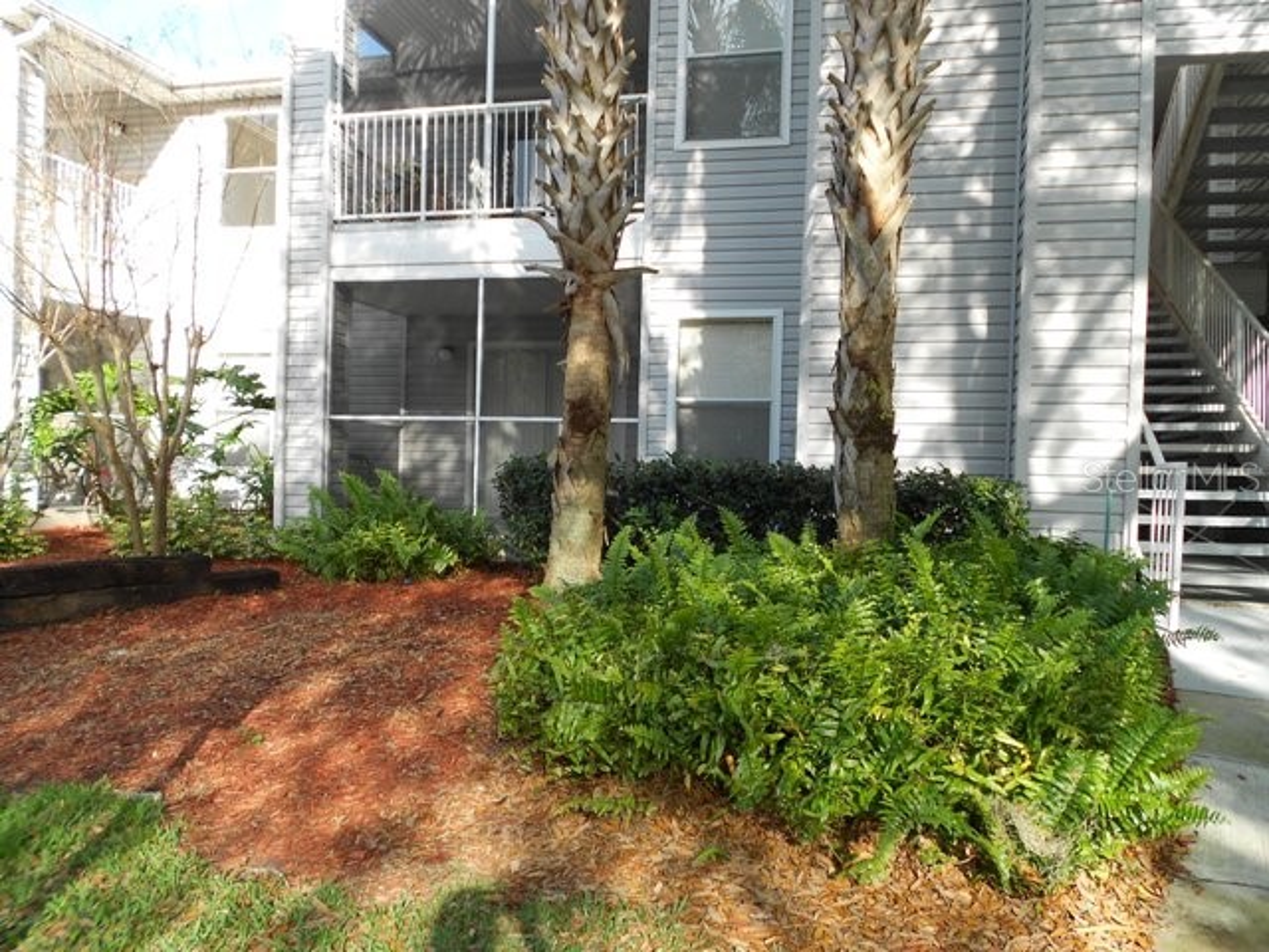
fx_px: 953
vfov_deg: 53.1
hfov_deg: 67.3
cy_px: 476
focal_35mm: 26
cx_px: 634
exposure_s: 1/160
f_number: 3.2
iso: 80
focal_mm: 4.6
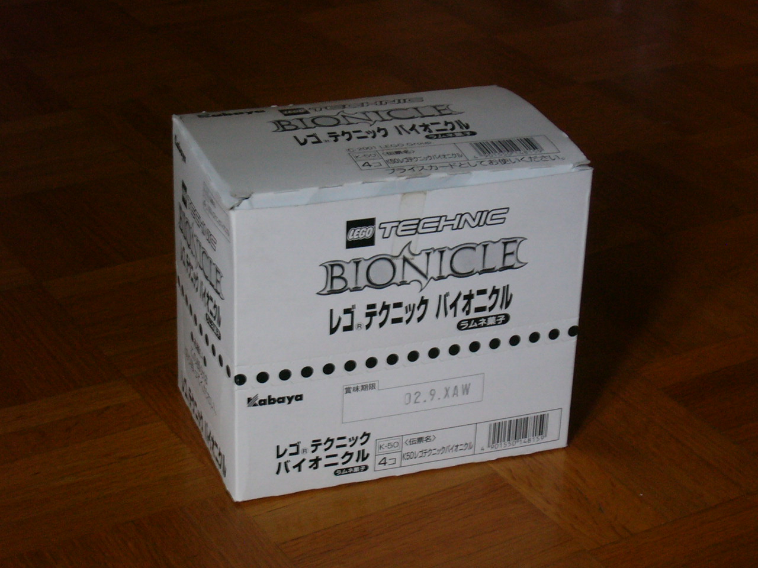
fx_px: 1730
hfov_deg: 24.7
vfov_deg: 18.7
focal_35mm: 79
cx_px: 379
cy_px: 284
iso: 200
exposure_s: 1/13
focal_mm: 13.1
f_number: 4.3
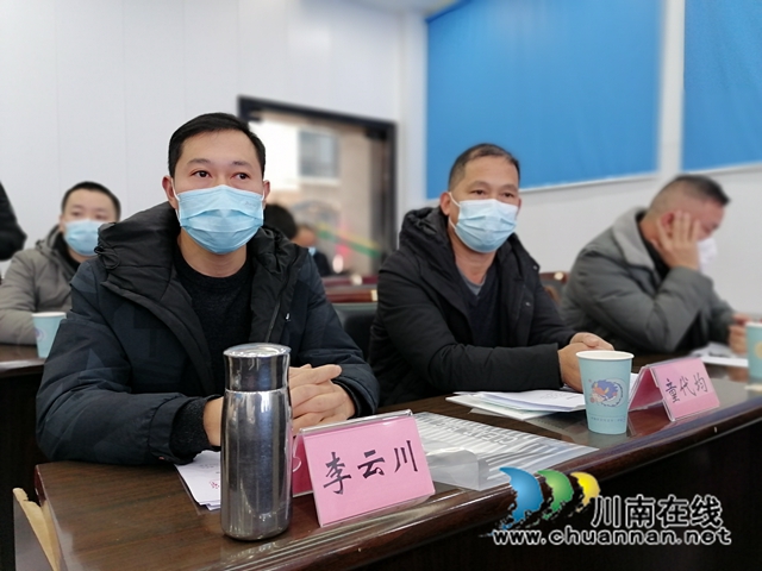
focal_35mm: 27
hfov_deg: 65.3
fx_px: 594
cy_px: 286
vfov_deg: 51.4
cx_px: 381
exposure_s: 1/33.3
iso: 125
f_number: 1.8
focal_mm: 5.3
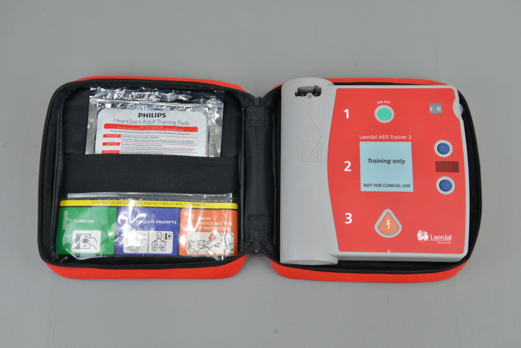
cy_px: 174
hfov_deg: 43.6
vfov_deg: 29.9
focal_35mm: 45
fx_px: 651
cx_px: 260
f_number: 7.1
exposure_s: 1/100
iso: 1000
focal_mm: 45
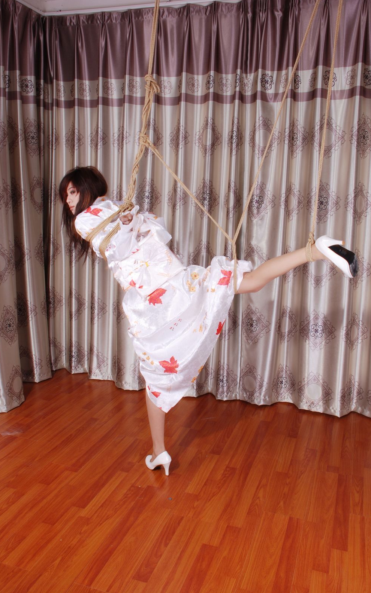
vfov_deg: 56.7
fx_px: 550
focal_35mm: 34
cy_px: 297
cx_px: 185
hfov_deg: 37.3
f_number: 8
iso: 100
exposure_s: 1/8
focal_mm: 22
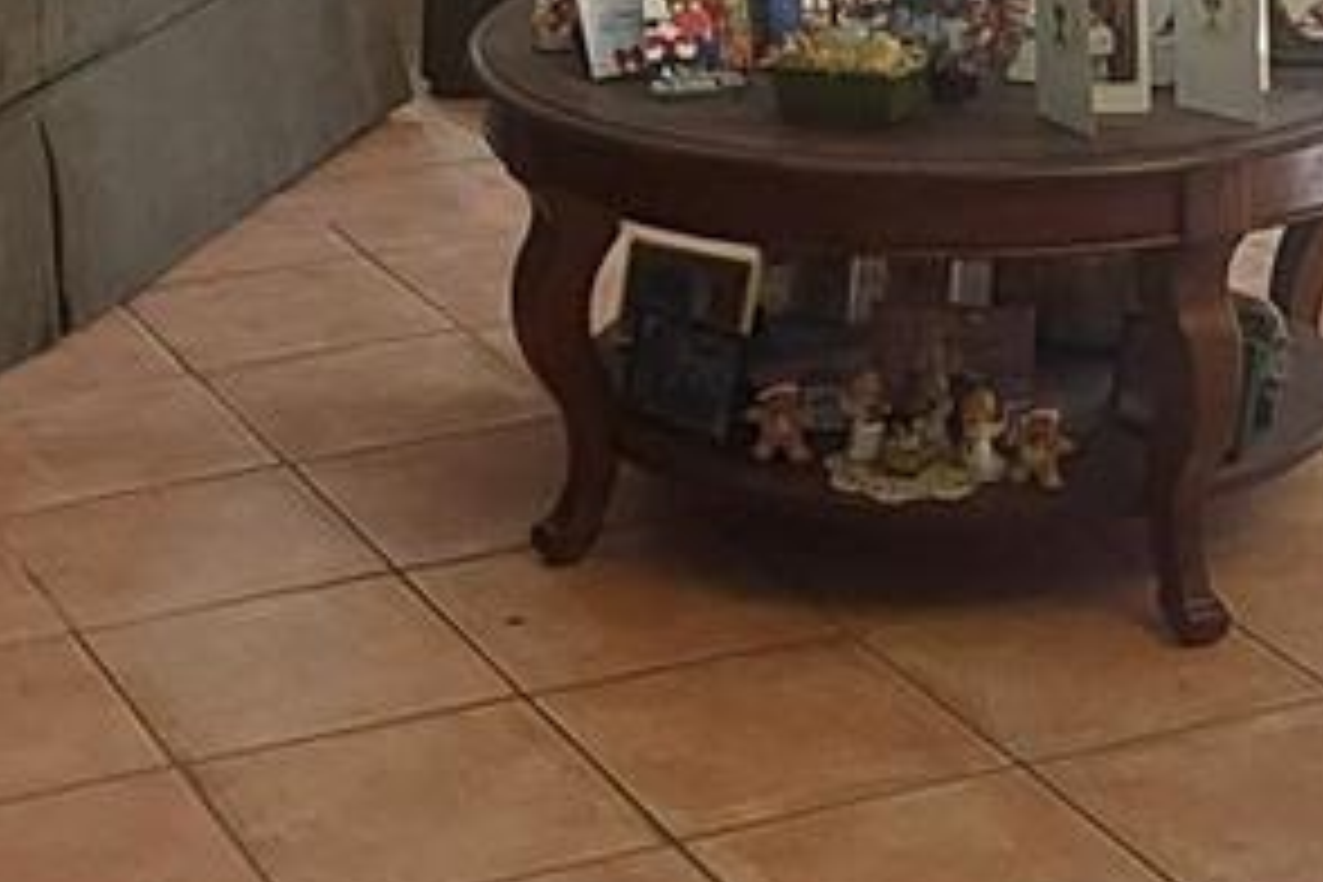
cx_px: 612
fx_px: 3895
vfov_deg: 12.3
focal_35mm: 106
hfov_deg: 19.3
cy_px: -454
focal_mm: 4.6
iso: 400
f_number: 2
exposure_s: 1/50
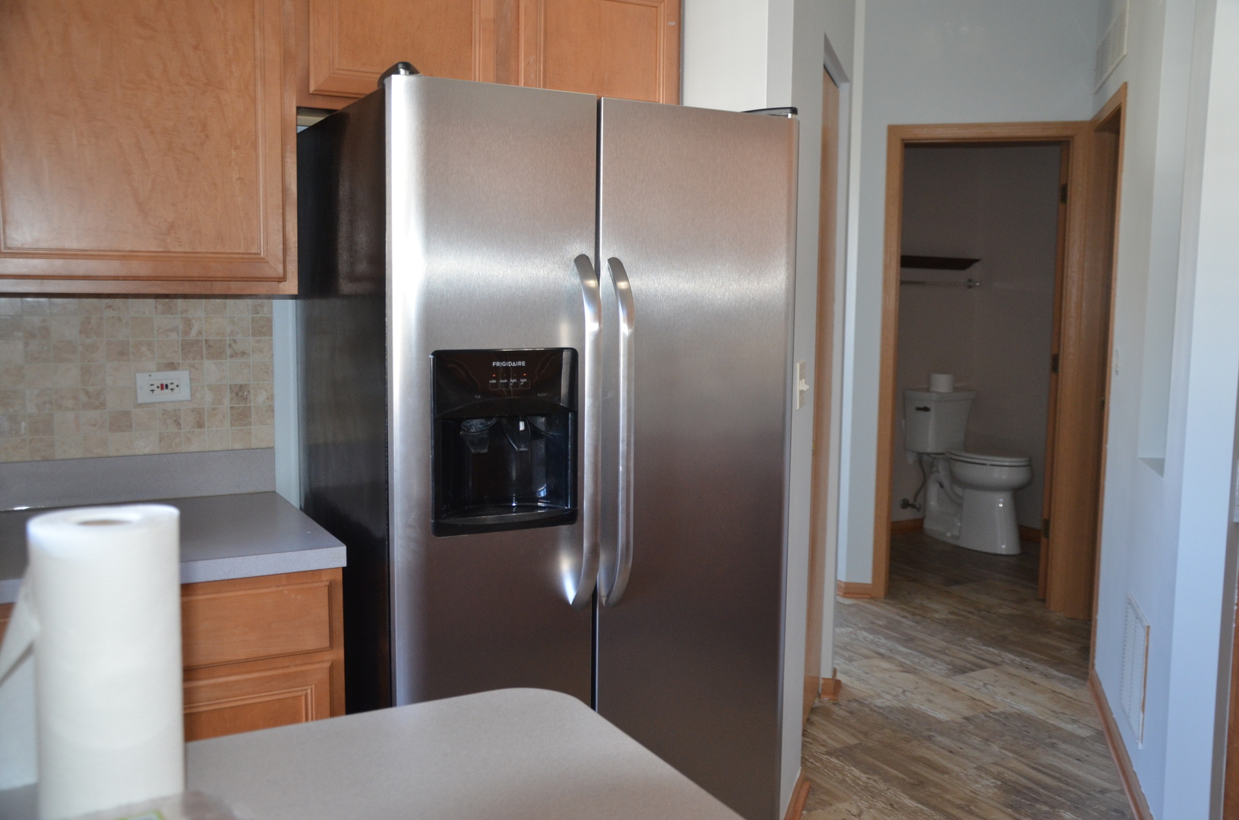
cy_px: 410
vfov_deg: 39.8
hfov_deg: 57.3
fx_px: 1133
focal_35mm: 33
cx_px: 620
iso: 800
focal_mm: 22
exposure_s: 1/60
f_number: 3.8
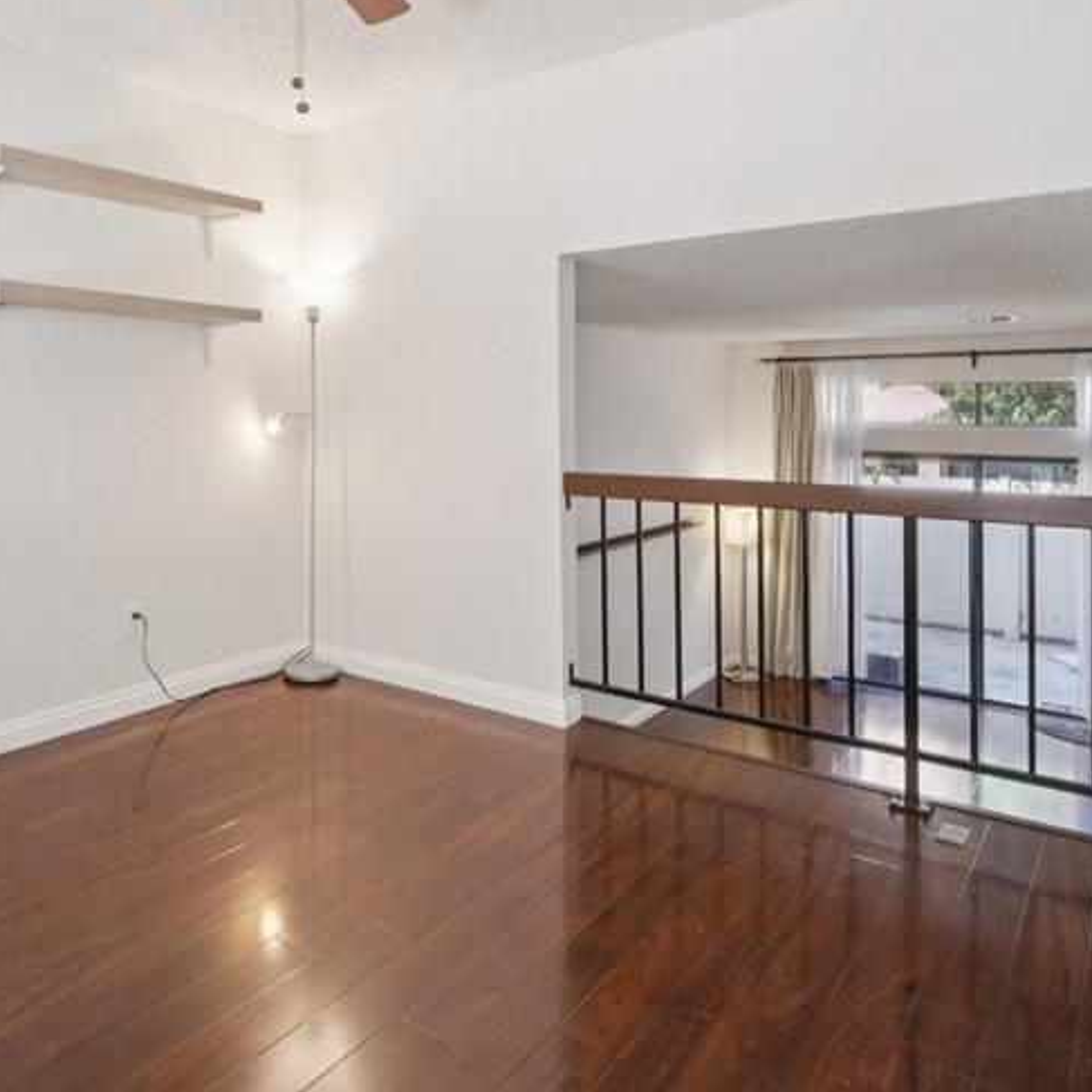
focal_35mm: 25
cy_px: 388
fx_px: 892
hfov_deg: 61.7
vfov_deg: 61.8
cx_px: 383
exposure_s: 1/30
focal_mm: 9
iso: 400
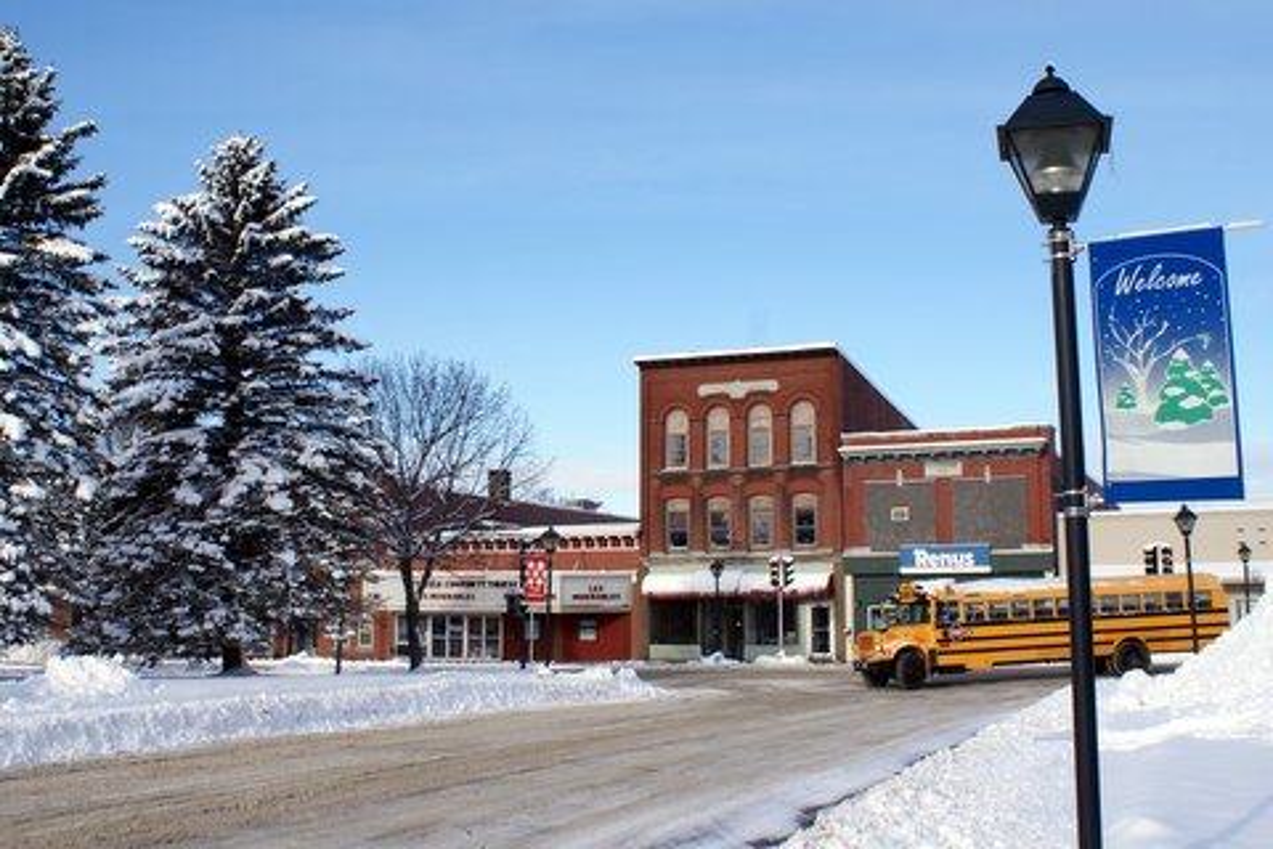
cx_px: 636
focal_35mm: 36
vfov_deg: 36.9
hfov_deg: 53.1
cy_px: 424
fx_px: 1273
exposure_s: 1/160
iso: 100
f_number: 10
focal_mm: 24
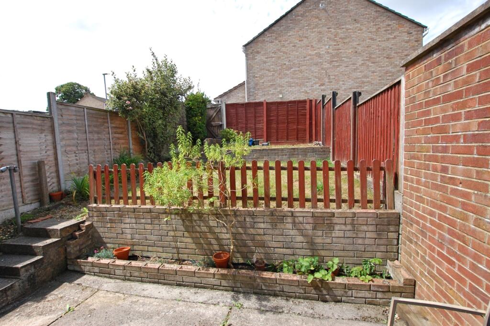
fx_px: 204
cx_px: 245
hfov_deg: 100.4
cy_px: 163
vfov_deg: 77.2
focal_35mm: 15
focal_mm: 10
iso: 800
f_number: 10
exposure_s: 1/400
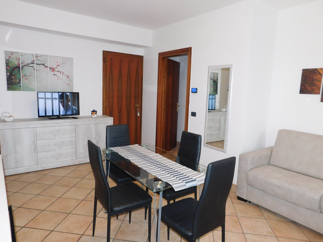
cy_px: 121
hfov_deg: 71.6
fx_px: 224
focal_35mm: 24
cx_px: 162
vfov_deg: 56.8
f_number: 3
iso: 200
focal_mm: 4.1
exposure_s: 1/30
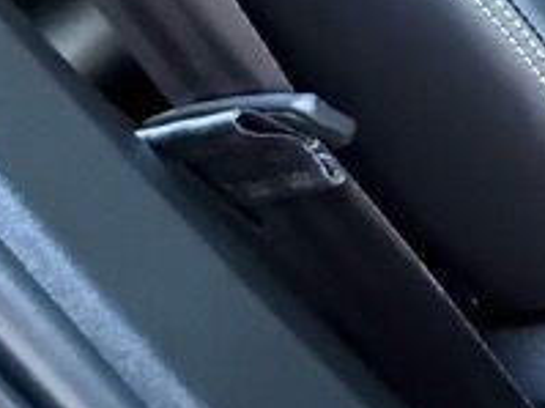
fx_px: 1133
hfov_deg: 16.7
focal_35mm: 72
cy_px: -192
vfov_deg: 18.3
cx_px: 1194
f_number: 2.2
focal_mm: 2.22
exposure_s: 1/60
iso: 800
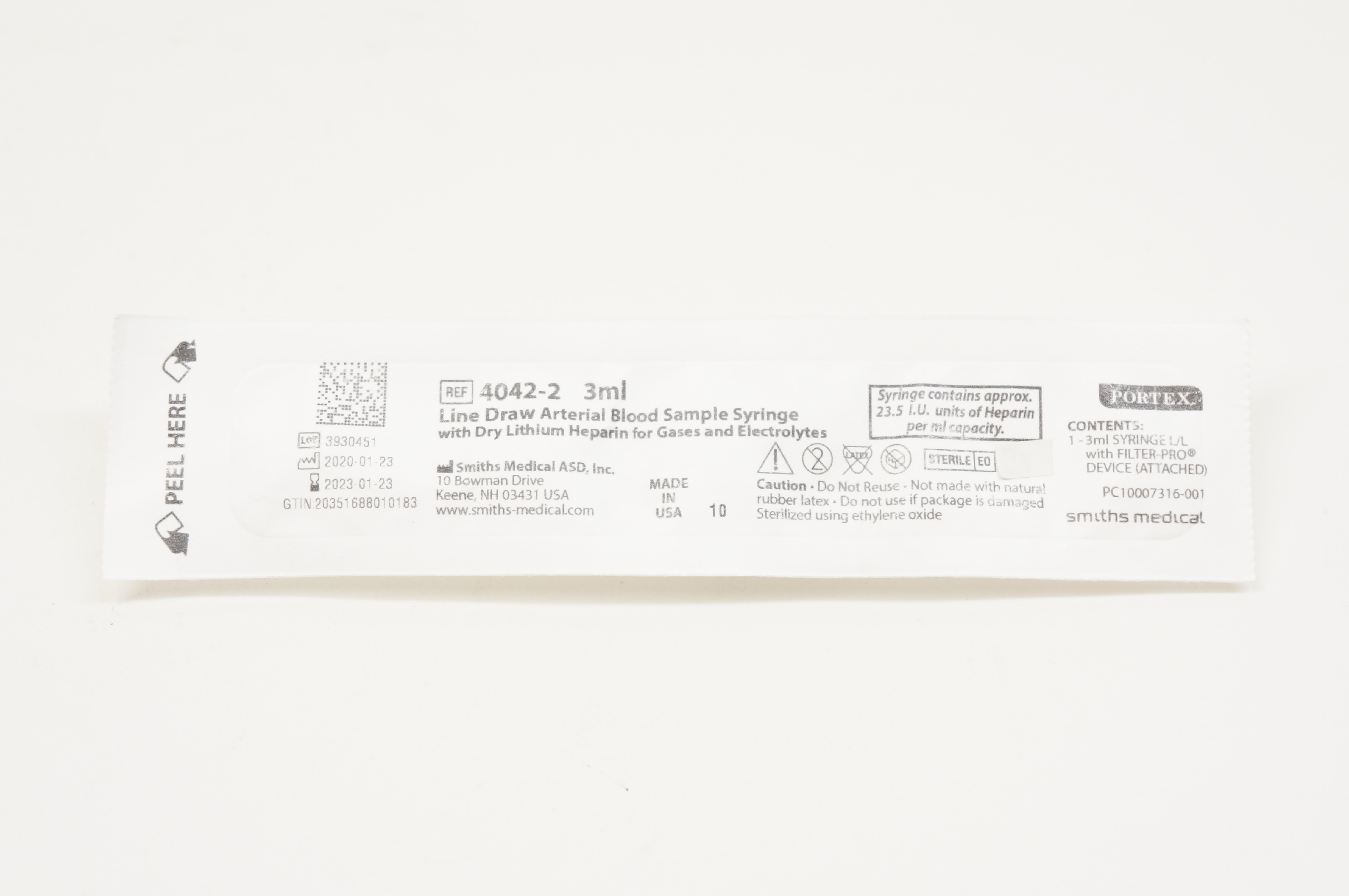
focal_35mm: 68
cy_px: 448
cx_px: 674
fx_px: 2527
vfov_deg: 20.1
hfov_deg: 29.9
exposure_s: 1/50
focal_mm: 45
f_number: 6.3
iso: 400
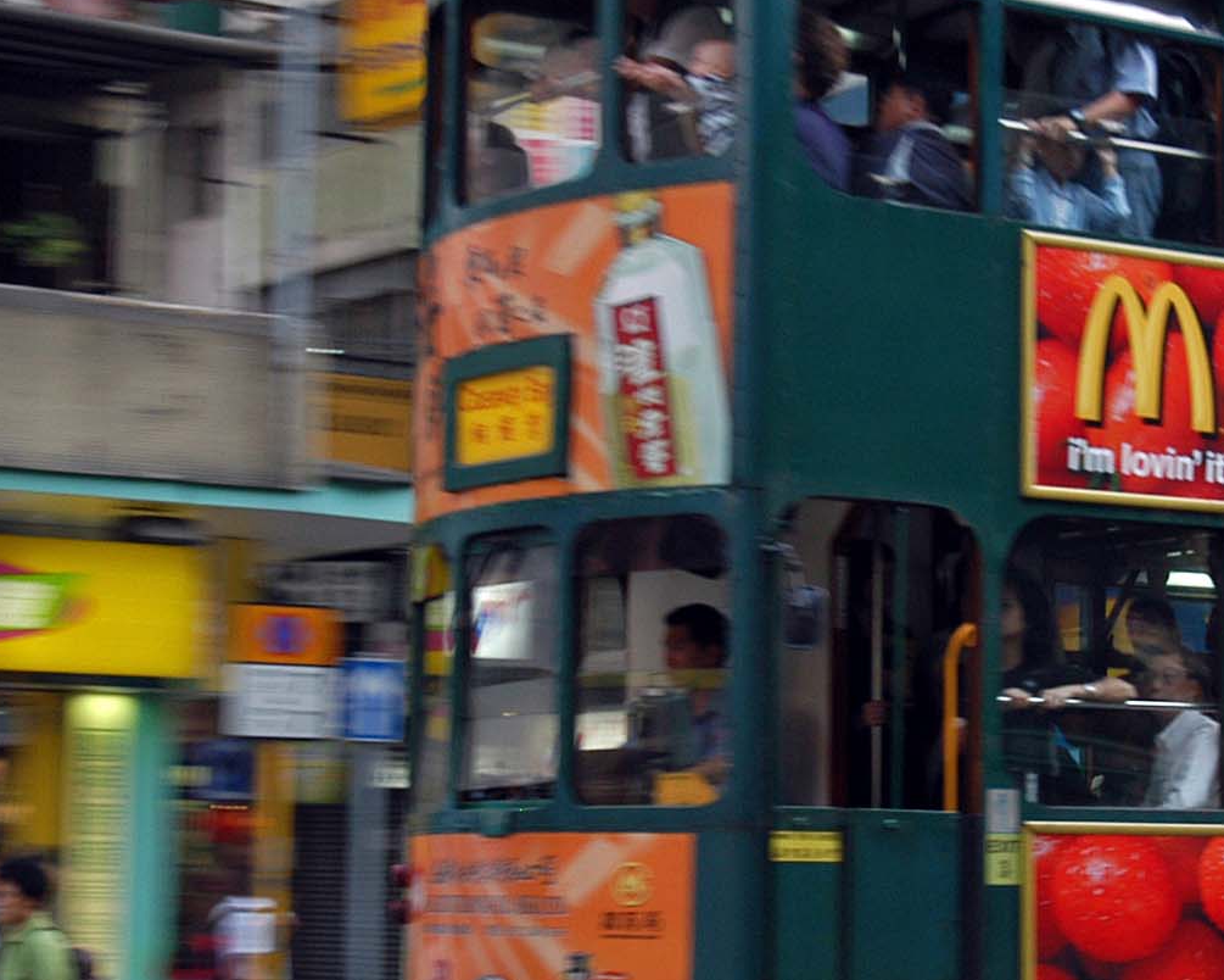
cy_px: 511
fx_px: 3659
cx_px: 949
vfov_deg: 15.2
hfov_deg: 18.8
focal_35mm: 101
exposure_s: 1/20
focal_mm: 24
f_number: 8
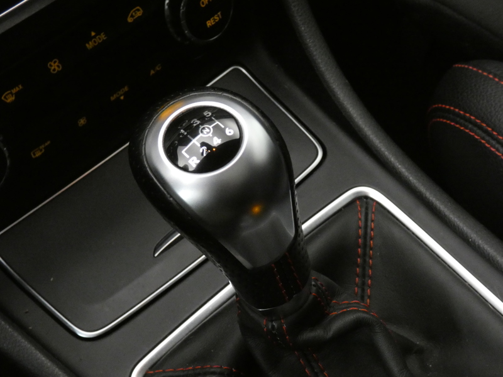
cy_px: 188
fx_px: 915
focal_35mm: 63
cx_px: 252
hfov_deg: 30.7
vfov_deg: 23.3
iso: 1600
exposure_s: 1/13
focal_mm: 11.3
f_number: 4.2
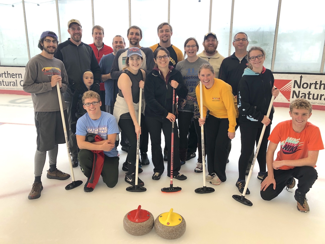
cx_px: 162
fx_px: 263
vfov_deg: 49.7
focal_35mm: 28
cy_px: 122
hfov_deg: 63.4
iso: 40
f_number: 1.8
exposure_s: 1/75
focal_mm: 3.99
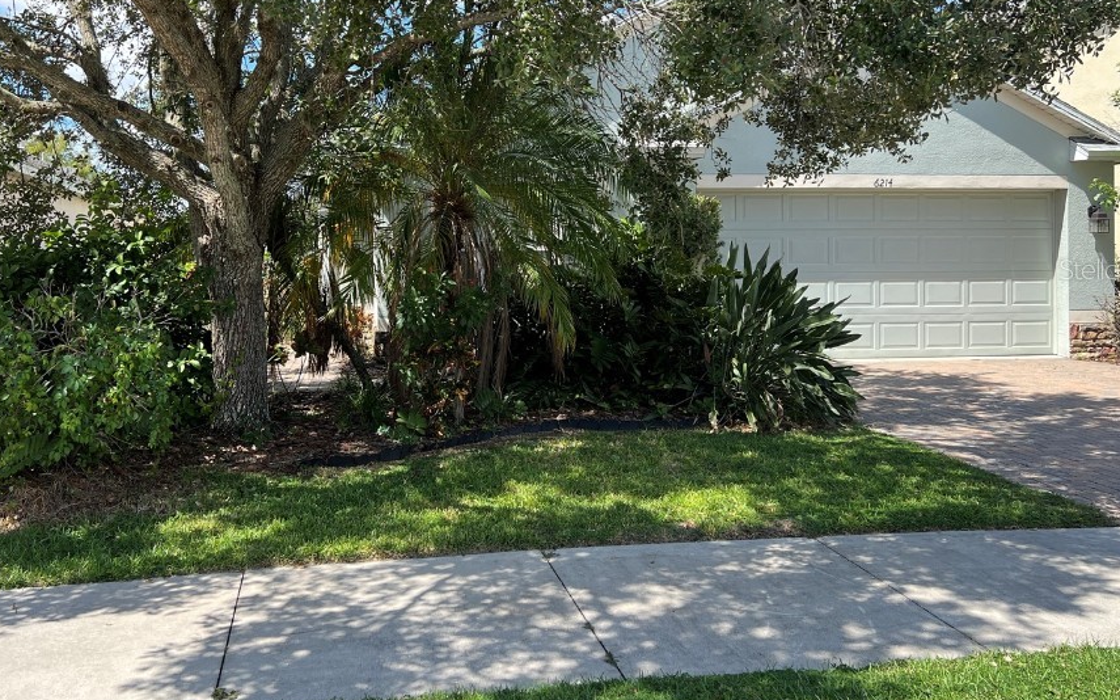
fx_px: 1007
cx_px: 512
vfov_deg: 38.1
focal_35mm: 33
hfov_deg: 58.1
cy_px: 269
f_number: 1.5
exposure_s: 1/1488
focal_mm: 5.7
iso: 50
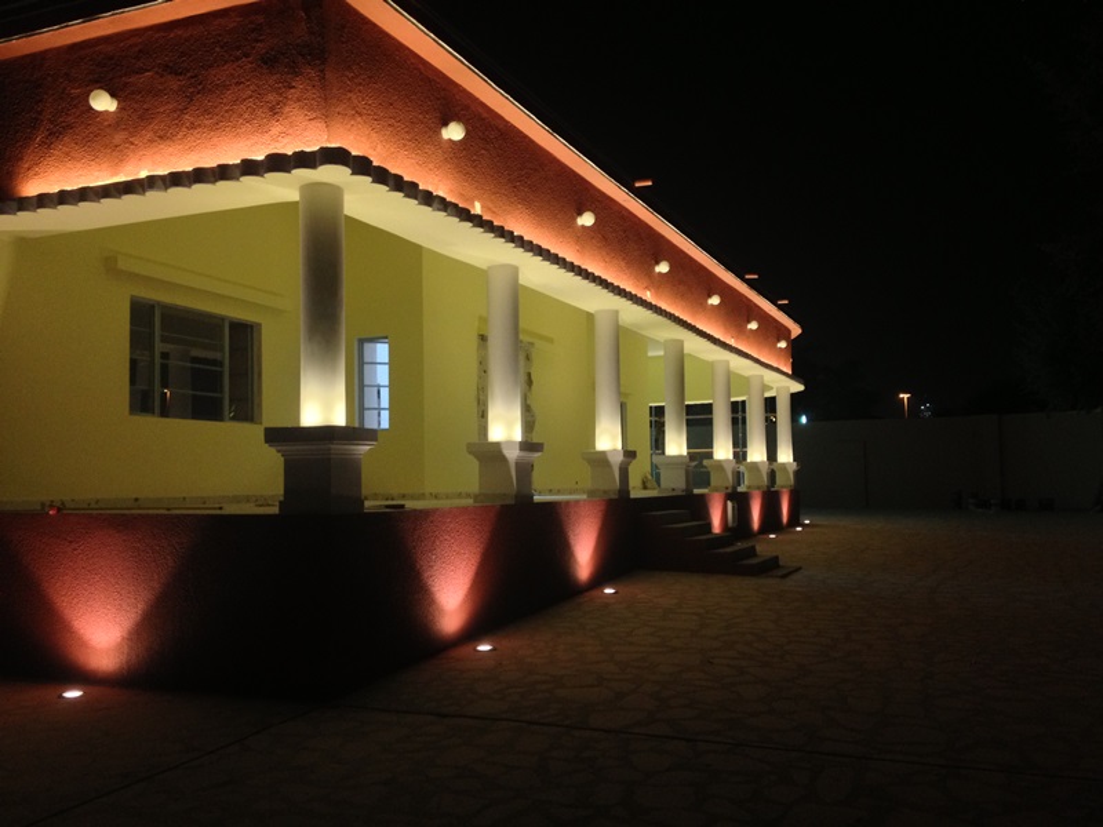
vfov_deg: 40.7
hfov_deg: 52.6
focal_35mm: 35
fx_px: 1115
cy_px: 414
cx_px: 552
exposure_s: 1/20
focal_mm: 4.28
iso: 200
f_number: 2.4
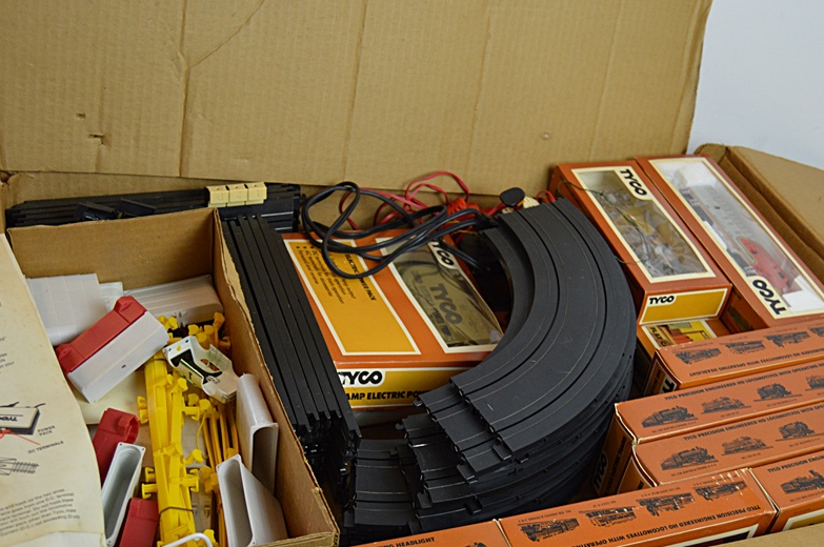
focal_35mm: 46
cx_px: 411
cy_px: 333
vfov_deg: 29.1
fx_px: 1052
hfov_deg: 42.8
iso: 800
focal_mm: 24
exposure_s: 1/50
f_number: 3.8
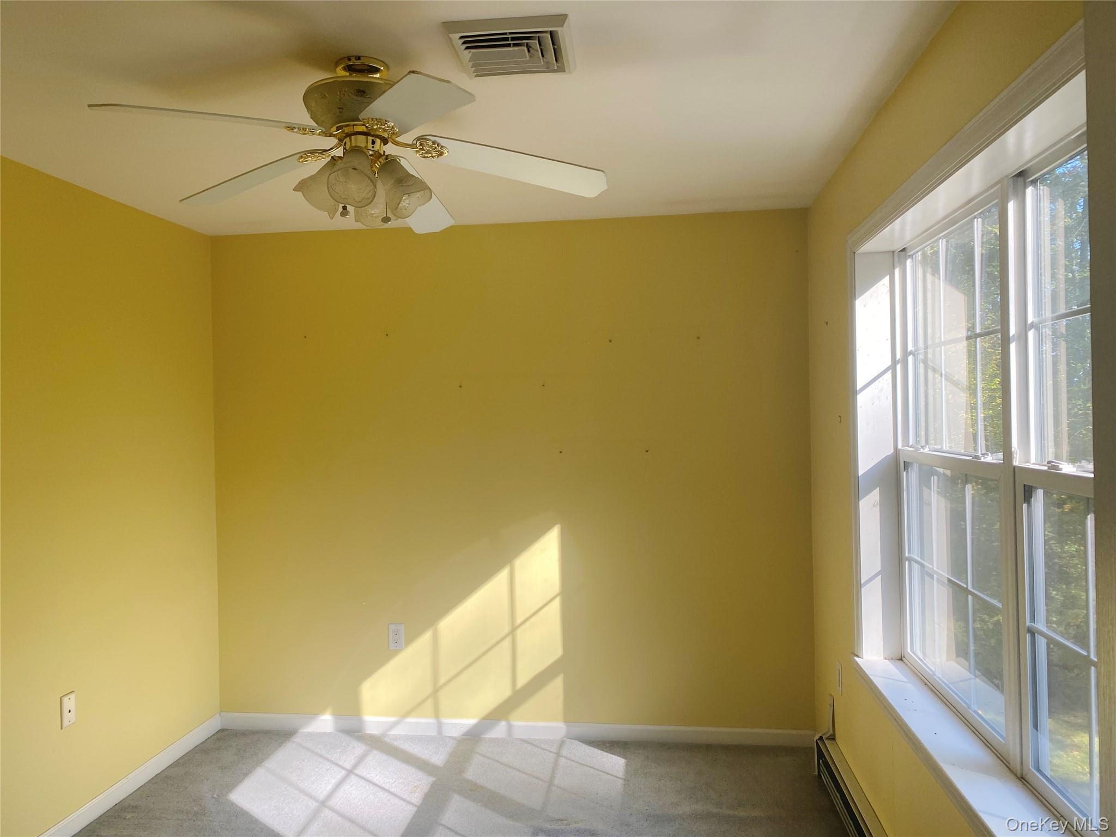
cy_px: 418
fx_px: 838
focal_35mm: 26
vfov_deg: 53.1
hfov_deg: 67.3
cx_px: 558
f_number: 1.8
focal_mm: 4.25
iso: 64
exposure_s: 1/122
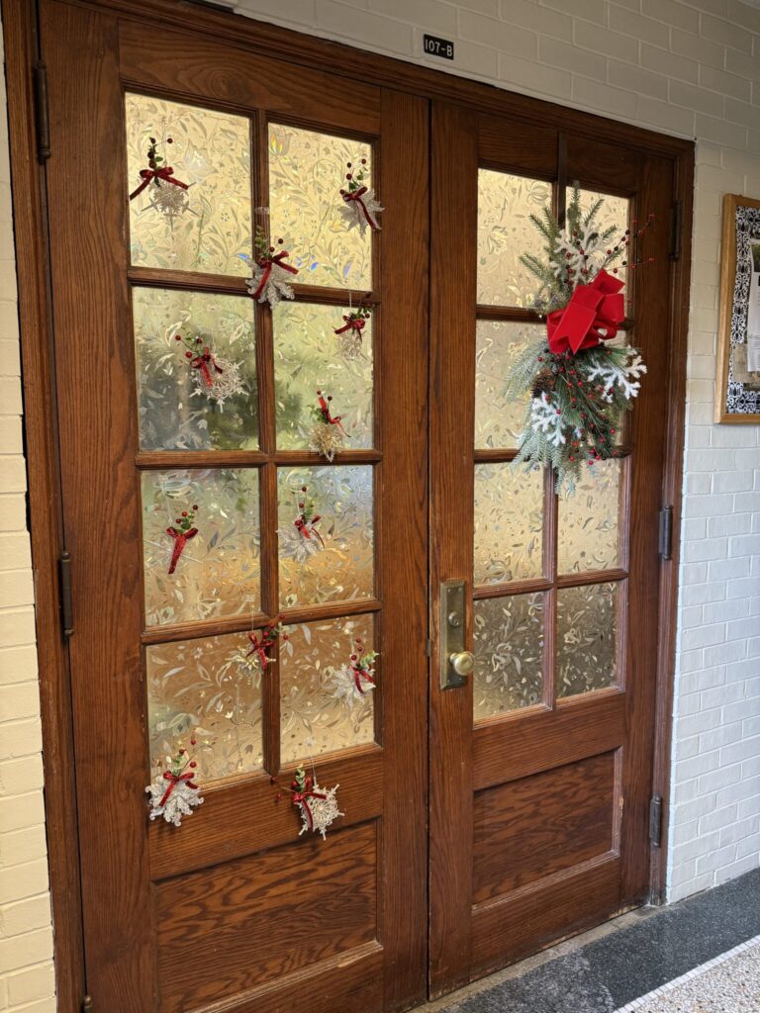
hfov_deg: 56.8
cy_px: 506
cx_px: 380
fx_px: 703
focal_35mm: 24
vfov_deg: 71.6
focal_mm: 6.76
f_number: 1.78
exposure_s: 1/60
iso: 200
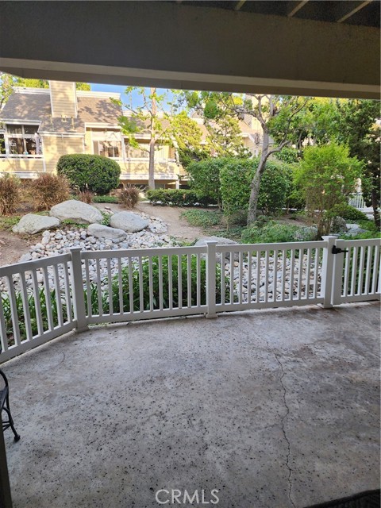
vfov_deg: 73.9
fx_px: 338
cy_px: 254
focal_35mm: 23
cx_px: 190
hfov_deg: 58.9
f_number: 1.8
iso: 40
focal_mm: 6.4
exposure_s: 1/180
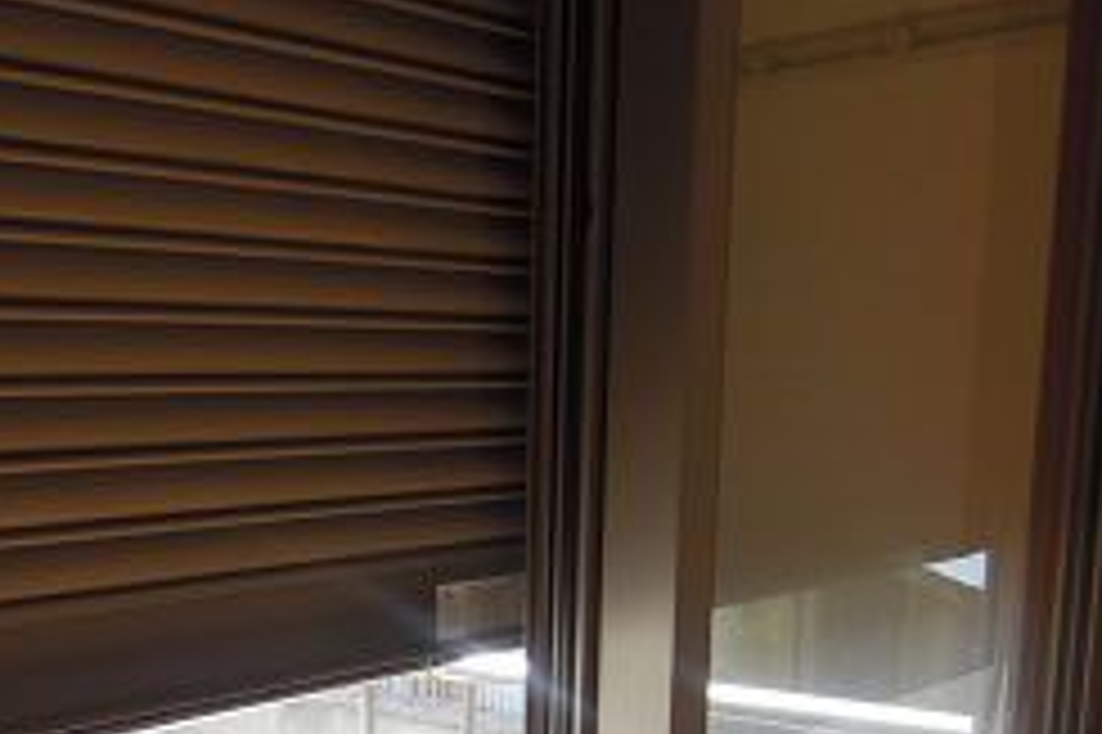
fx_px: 1499
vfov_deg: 26.4
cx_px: 166
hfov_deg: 38.3
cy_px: 693
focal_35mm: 49
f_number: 2.8
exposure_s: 1/125
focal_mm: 4.3
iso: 160
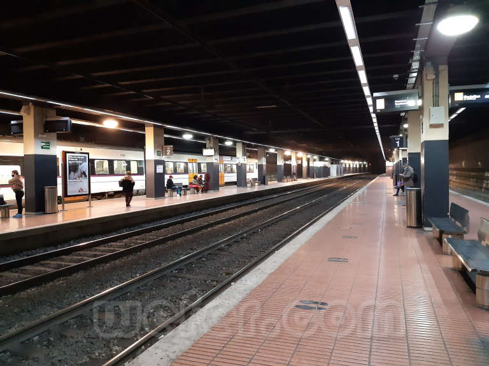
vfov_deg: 53.1
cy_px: 183
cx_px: 244
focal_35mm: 26
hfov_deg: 67.3
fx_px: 367
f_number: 1.7
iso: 640
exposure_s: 1/20
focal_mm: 3.92
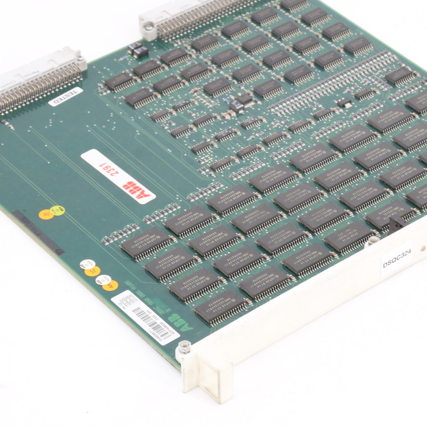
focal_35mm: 147
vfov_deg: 11.9
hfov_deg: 11.9
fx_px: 2052
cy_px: 155
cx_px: 252
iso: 200
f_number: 13
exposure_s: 1/25
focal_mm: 50
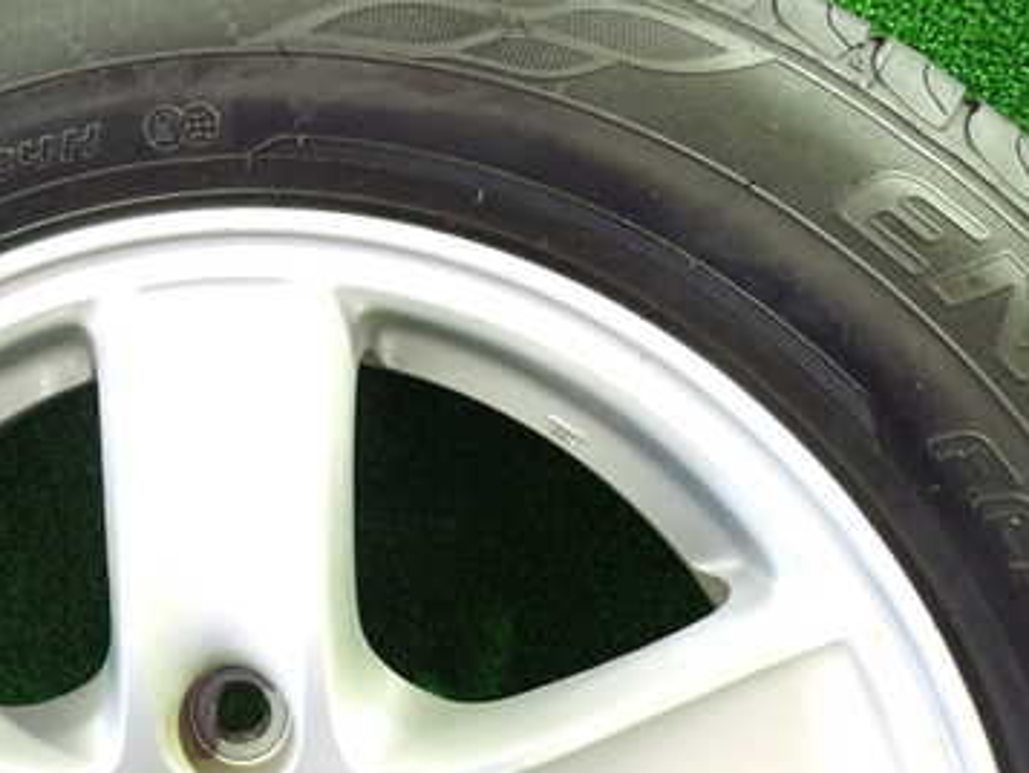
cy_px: 326
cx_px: 213
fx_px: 1249
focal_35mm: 42
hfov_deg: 42.8
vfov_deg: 34.3
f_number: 2
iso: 800
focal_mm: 4.5
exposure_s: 1/25
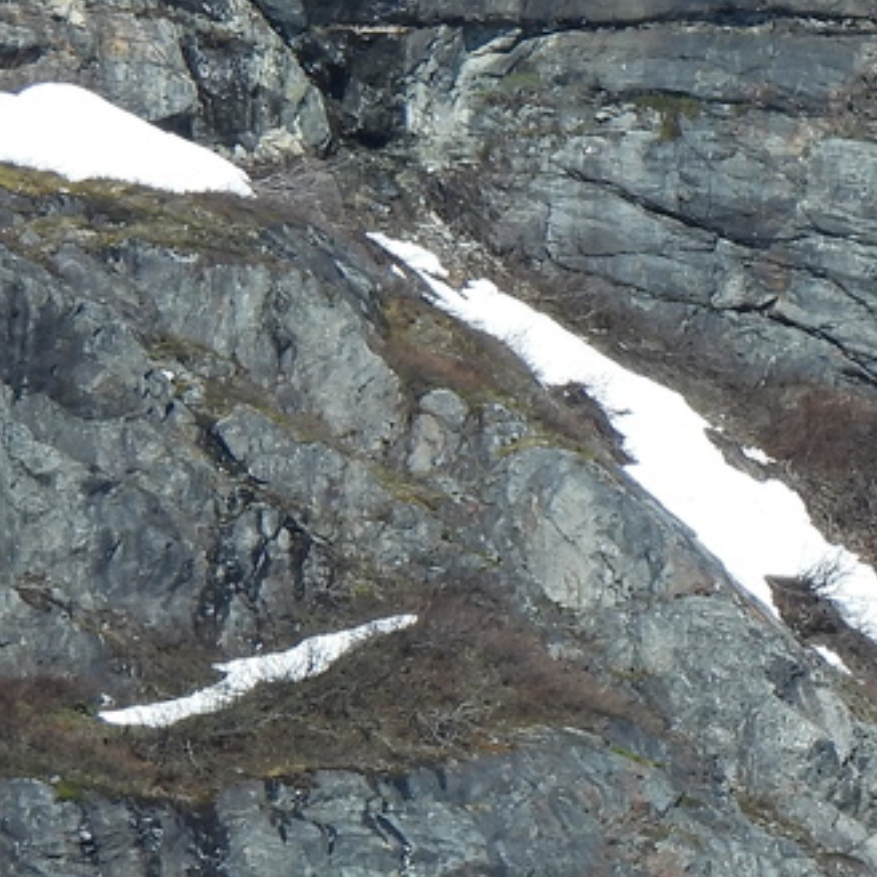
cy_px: 257
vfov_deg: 1.3
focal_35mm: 1312
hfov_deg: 1.3
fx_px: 37606
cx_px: 1623
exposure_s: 1/640
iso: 100
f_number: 5
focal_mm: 67.8
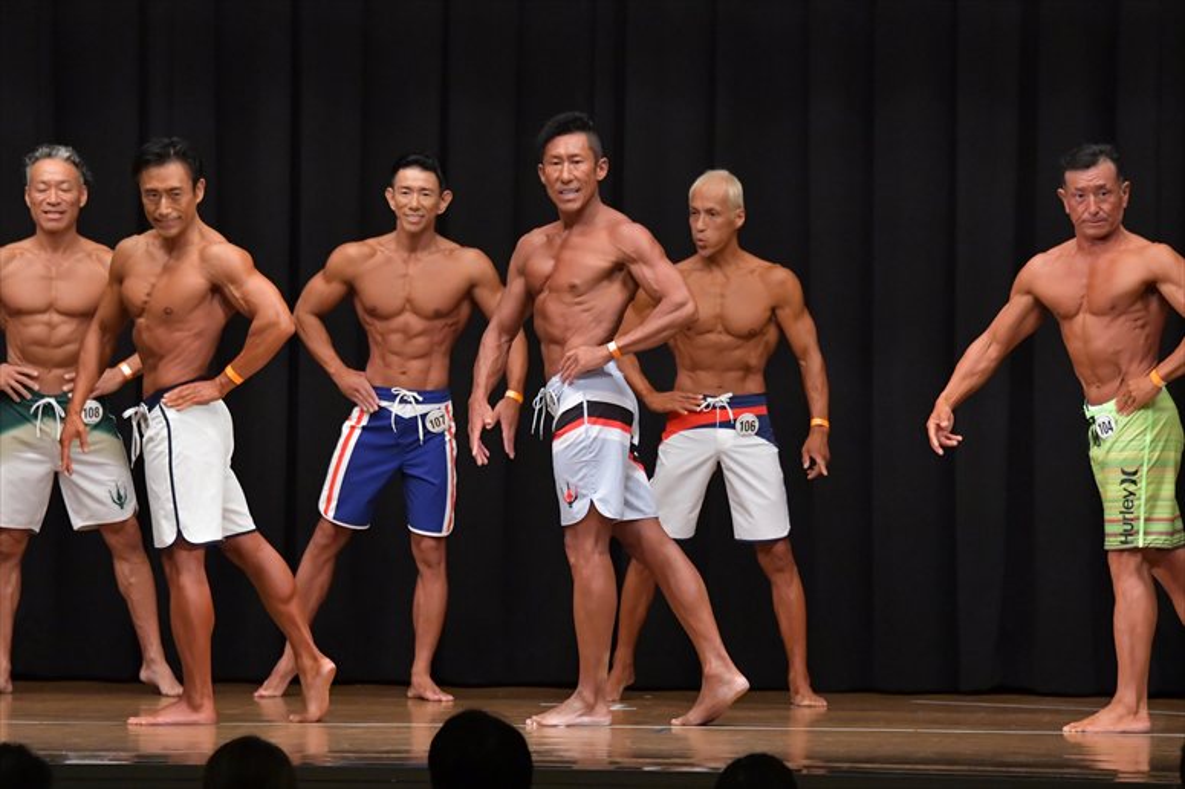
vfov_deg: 6.8
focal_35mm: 202
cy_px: 394
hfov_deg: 10.2
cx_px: 592
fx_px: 6646
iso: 6400
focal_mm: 135
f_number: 5.6
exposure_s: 1/400
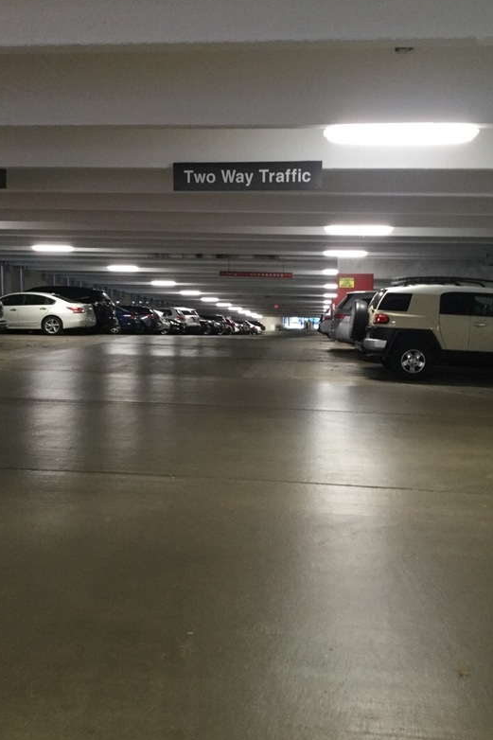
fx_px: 678
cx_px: 248
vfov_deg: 57.2
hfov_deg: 40.0
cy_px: 364
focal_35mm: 33
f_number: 2.4
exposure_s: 1/30
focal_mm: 3.3
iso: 160
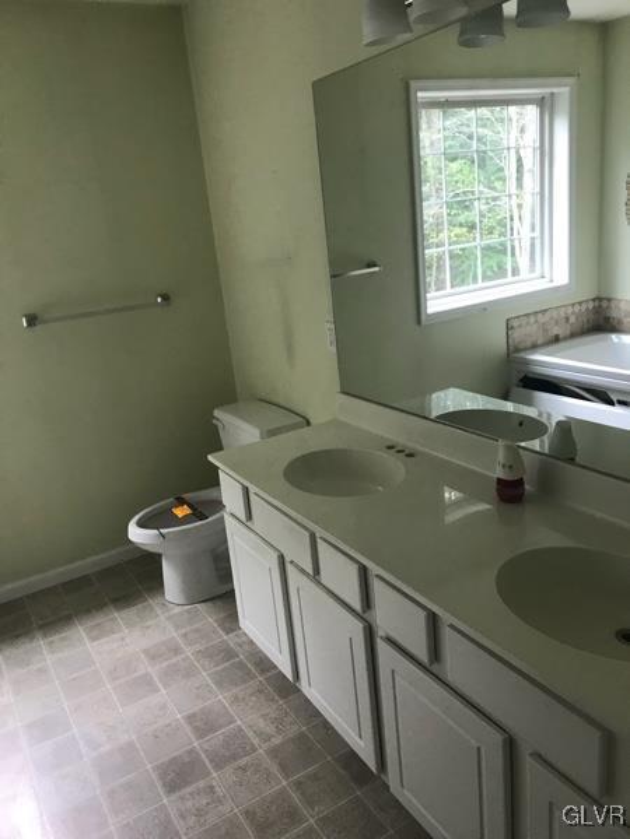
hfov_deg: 49.7
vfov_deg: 63.4
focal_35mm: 28
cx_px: 315
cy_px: 420
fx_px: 679
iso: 40
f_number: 1.8
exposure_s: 1/30
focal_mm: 3.99
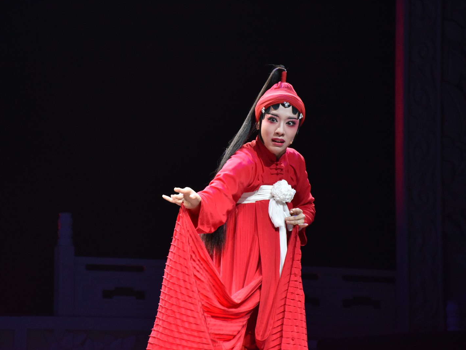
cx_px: 231
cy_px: 175
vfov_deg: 8.1
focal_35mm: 183
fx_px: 2464
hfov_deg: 10.8
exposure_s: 1/160
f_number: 7.1
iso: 1000
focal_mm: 112
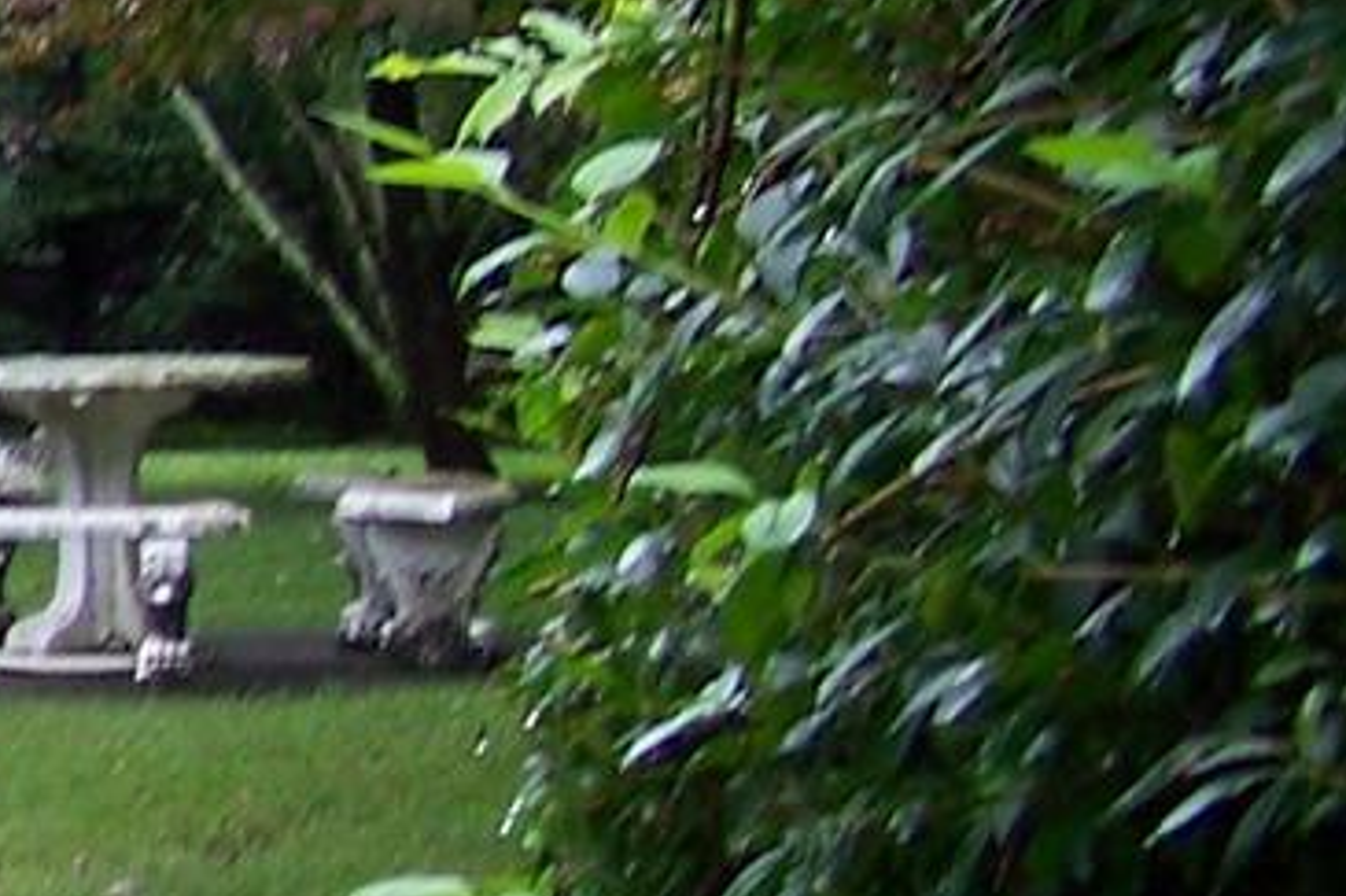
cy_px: 391
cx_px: -1759
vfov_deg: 6.2
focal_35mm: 222
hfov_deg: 8.5
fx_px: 8296
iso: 64
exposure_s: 1/60
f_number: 2.8
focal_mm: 6.3
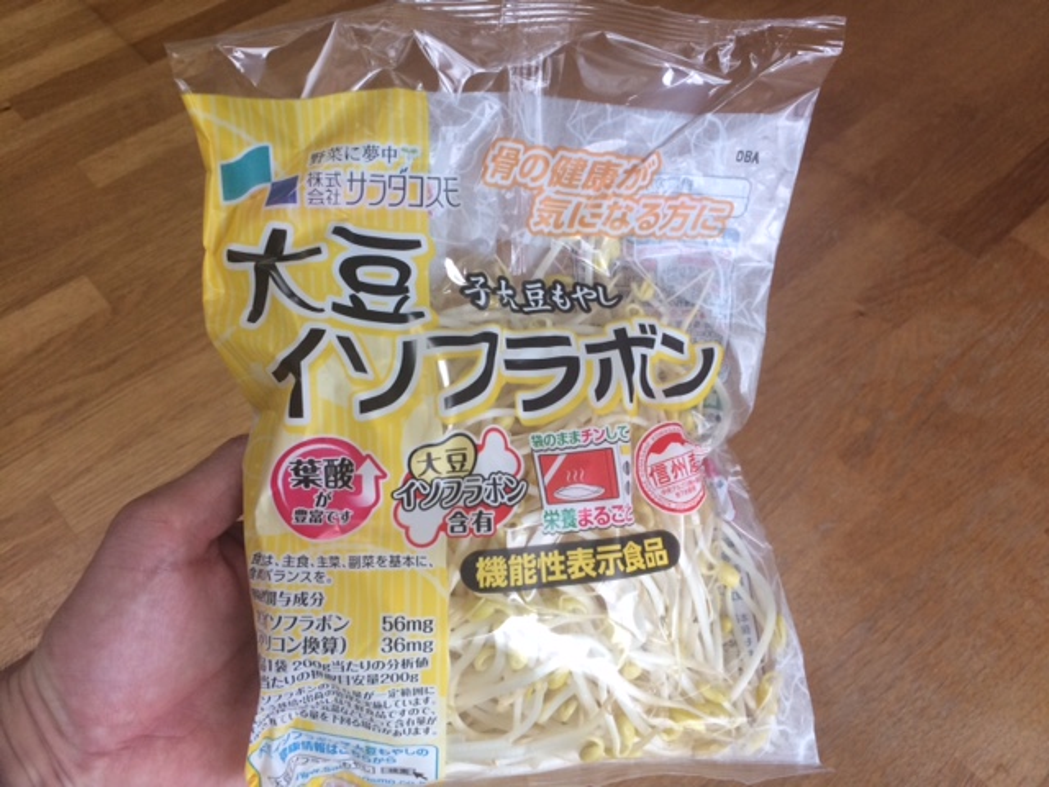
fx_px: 879
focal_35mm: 29
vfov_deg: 48.2
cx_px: 524
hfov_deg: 61.7
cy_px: 394
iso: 100
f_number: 2.2
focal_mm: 4.15
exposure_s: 1/30
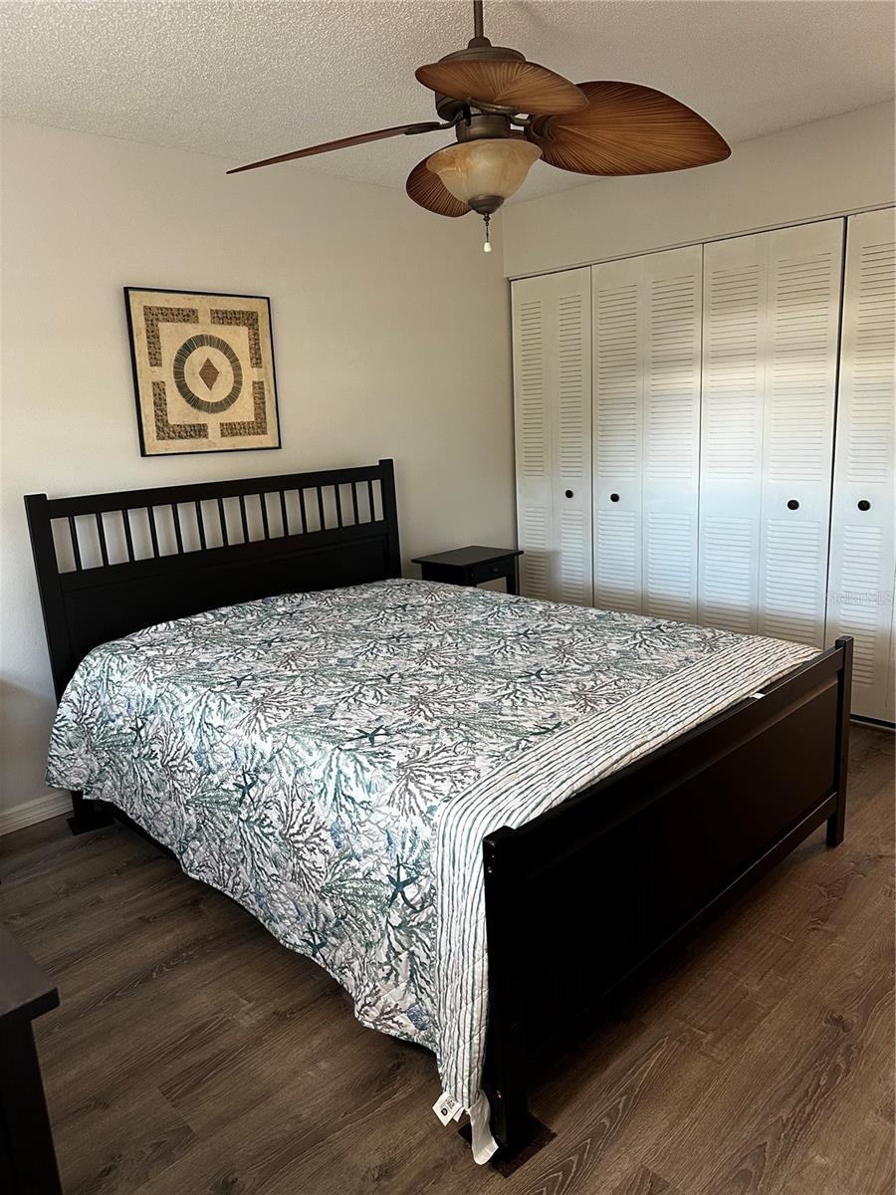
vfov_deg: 71.6
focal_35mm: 24
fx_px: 828
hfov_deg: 56.8
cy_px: 598
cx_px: 448
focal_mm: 6.86
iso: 320
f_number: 1.78
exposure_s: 1/60
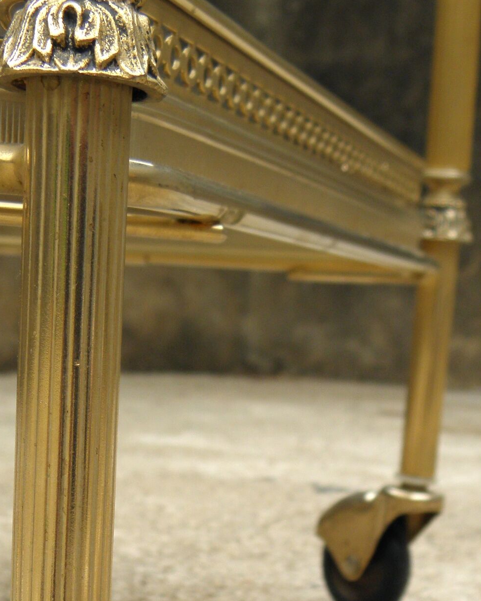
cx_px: 290
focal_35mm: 80
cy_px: 519
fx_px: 1423
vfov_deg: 23.3
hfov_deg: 19.2
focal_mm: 7.1
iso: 100
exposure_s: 1/60
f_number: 3.8
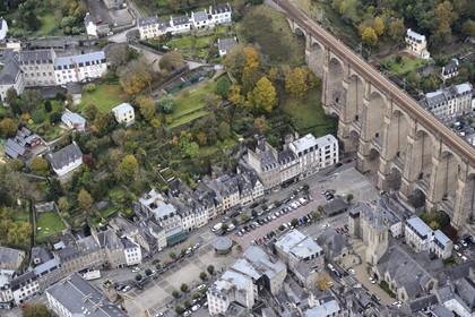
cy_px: 158
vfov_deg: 19.5
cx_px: 238
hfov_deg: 28.8
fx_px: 924
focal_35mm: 70
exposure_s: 1/1000
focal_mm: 70
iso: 800
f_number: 4.5
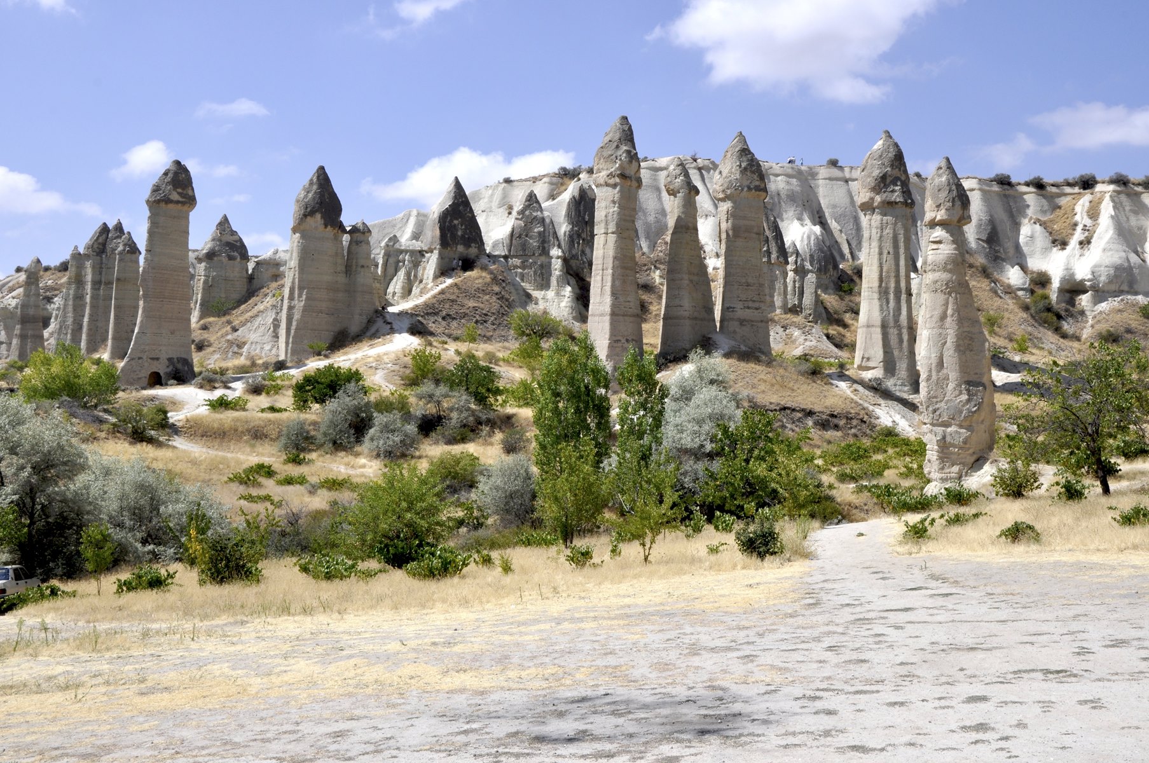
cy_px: 382
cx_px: 574
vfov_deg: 31.8
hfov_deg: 46.4
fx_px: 1339
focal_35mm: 42
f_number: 8
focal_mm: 28
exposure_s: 1/250
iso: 200
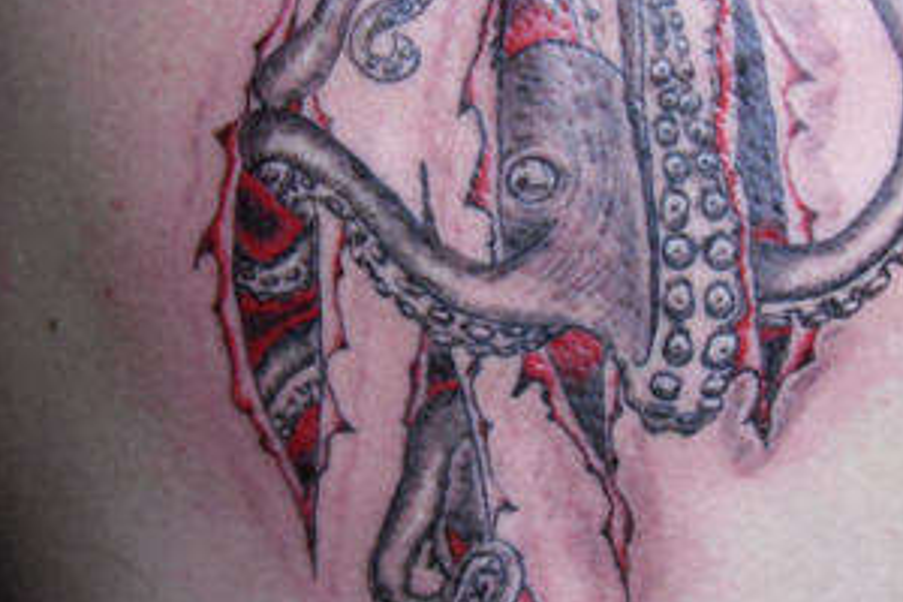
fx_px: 1956
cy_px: 284
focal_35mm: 78
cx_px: 554
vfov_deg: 17.5
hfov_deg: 25.9
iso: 200
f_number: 3.5
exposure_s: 1/22
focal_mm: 6.3
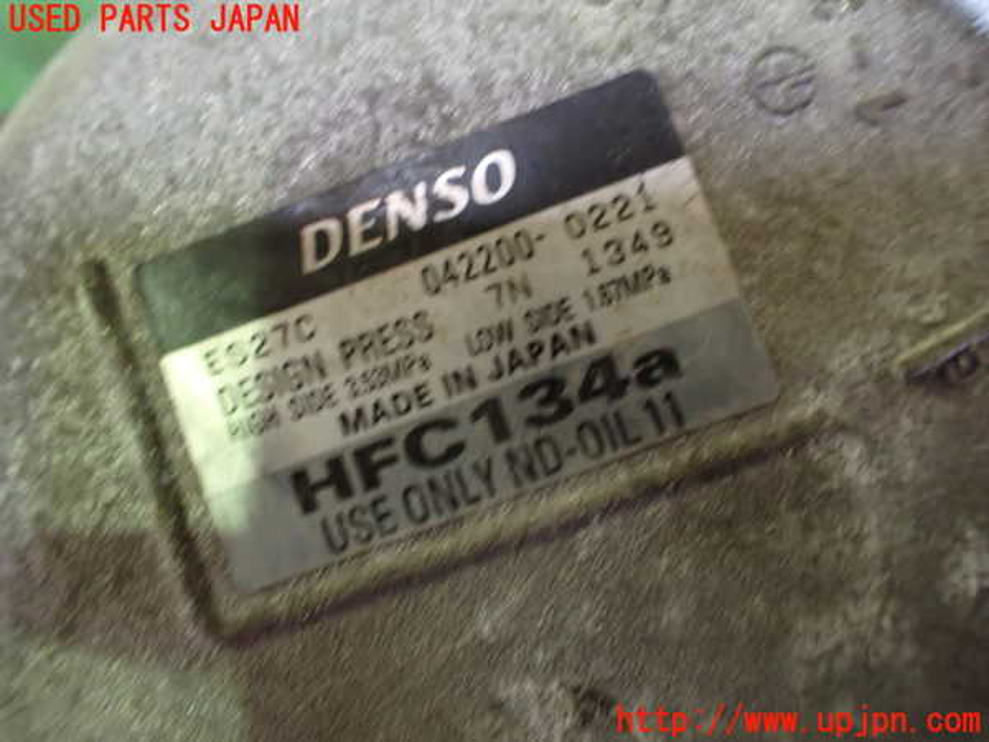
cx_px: 494
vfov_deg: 46.8
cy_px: 371
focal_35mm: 30
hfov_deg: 60.0
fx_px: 857
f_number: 2.3
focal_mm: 5.4
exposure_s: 1/30
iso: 1000
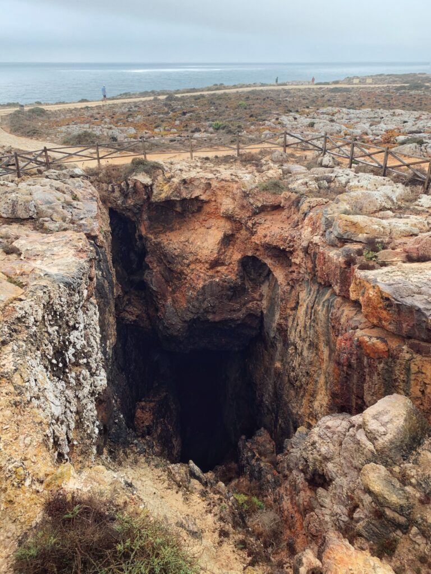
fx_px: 432
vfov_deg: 67.3
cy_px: 287
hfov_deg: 53.1
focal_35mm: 26
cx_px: 216
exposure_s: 1/270
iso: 25
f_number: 1.8
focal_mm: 4.25
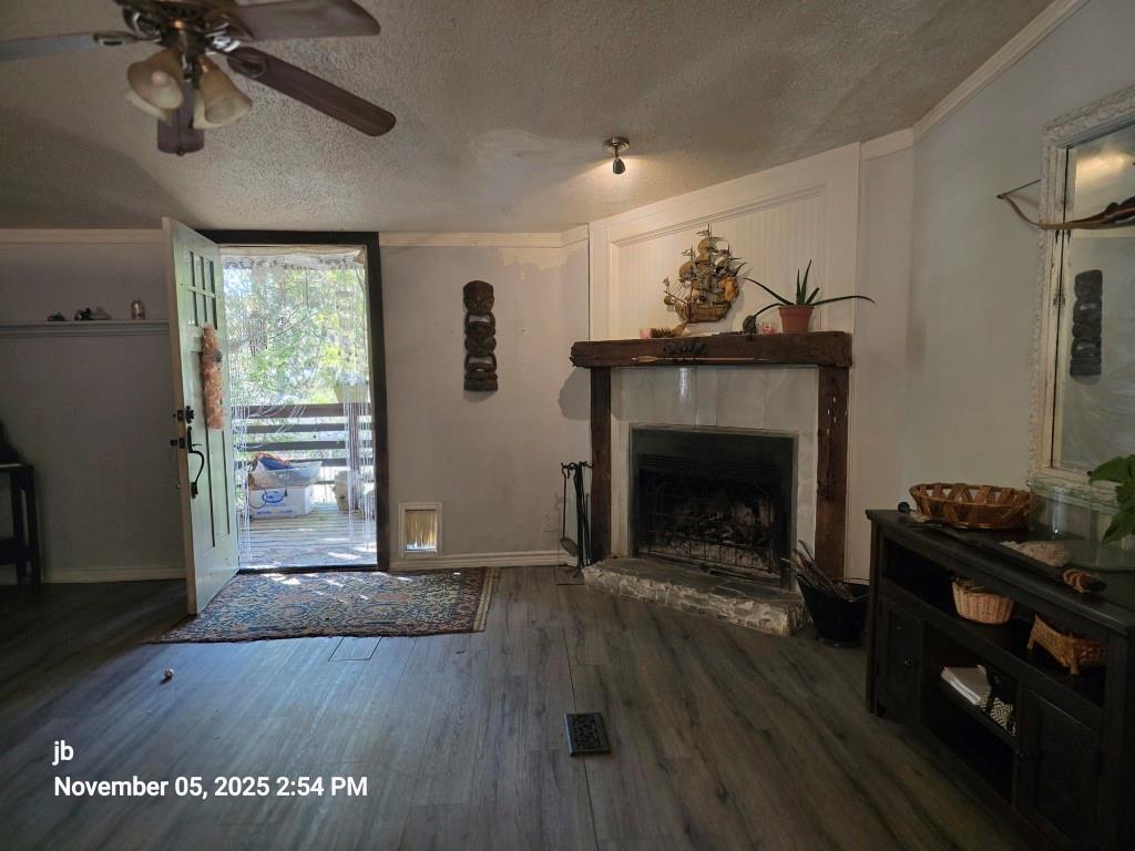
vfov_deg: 58.9
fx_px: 754
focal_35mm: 23
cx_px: 568
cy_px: 426
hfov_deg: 73.9
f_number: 1.7
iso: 640
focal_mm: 6.3
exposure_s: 1/120
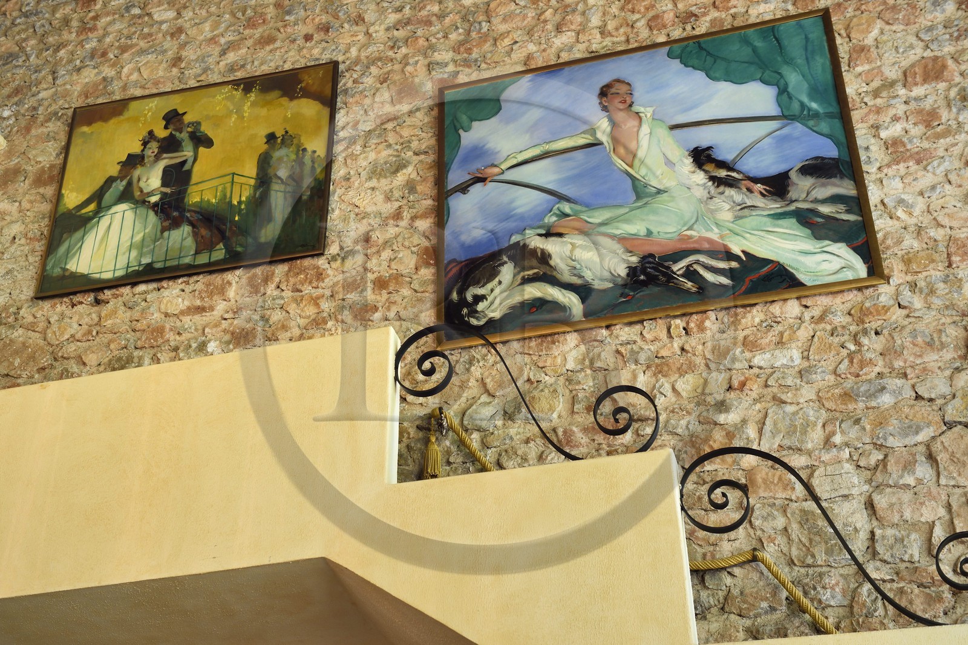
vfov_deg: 28.1
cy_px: 322
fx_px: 1290
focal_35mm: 48
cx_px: 484
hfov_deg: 41.1
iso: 800
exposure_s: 1/80
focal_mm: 48
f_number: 4.5
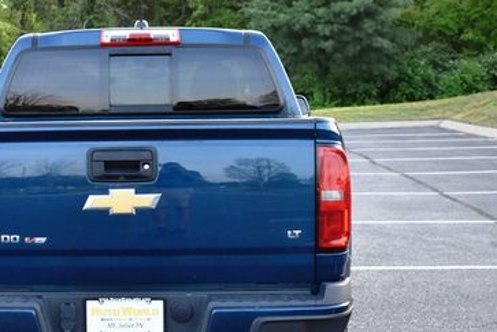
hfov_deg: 24.5
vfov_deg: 16.7
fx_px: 1130
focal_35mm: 82
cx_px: 119
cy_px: 179
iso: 800
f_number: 4.2
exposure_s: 1/160
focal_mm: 31
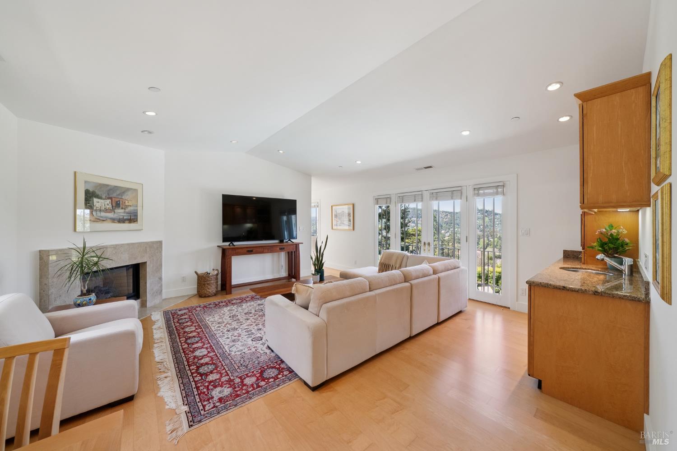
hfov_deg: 112.6
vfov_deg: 90.0
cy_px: 226
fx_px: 226
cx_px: 338
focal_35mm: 12
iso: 640
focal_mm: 12
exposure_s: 1/25
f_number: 11
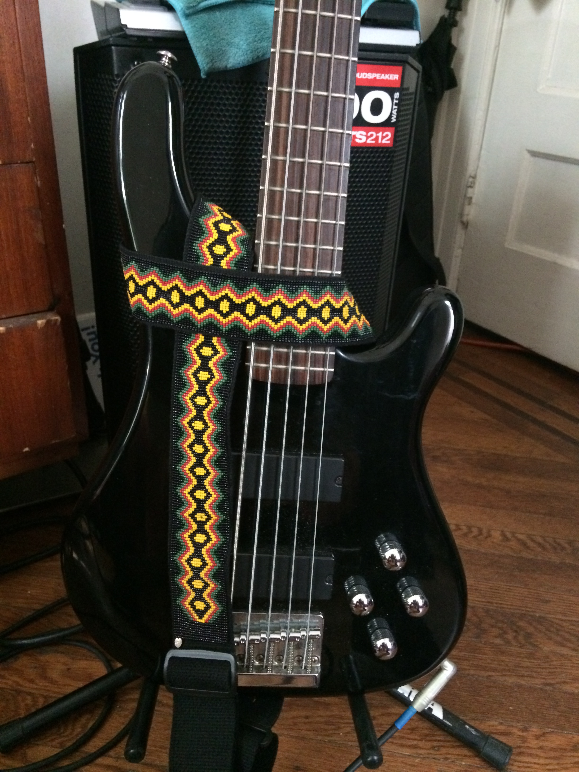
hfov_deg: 48.2
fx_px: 647
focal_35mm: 29
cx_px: 290
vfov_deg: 61.7
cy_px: 386
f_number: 2.2
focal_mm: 4.15
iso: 400
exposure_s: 1/15
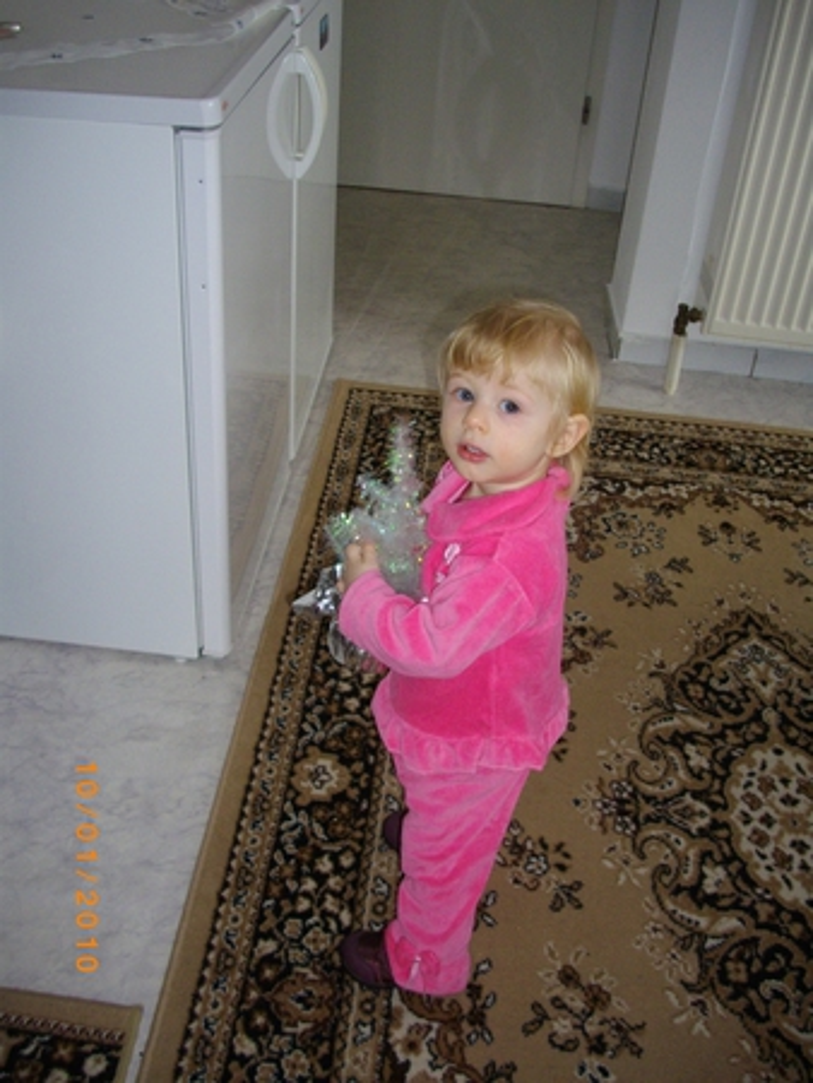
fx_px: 1158
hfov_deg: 38.7
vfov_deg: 50.1
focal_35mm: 37
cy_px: 542
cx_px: 406
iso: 200
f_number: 2.8
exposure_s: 1/50
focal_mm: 6.2
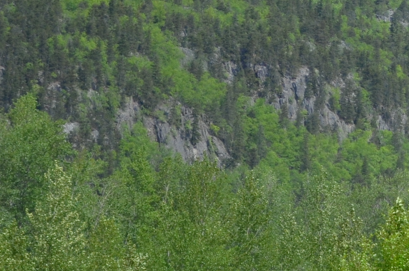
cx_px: 835
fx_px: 3650
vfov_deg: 4.2
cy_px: 180
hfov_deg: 6.2
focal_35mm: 322
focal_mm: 50
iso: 400
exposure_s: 1/1600
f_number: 6.3
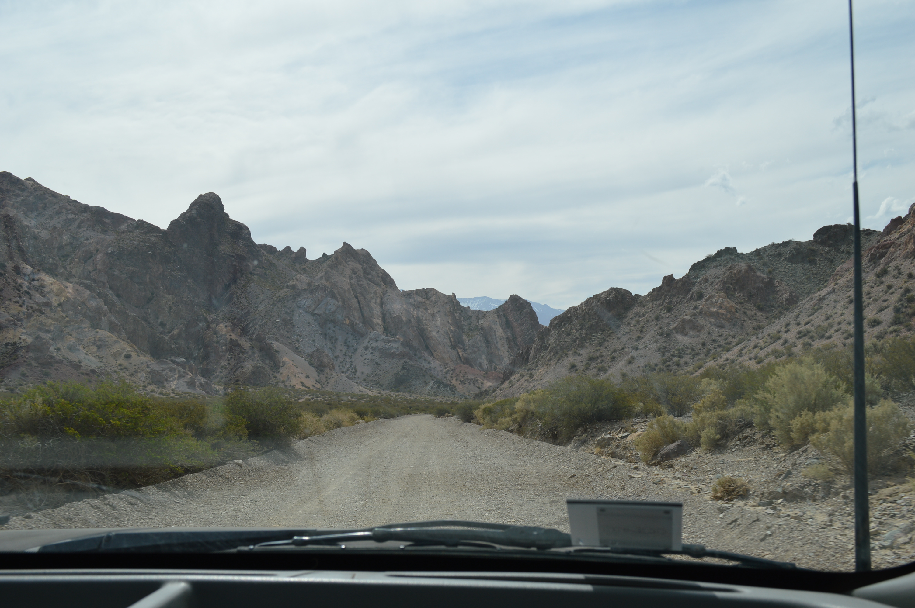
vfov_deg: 36.8
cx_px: 458
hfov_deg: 53.2
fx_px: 914
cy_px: 304
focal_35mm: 36
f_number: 9
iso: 100
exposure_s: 1/320
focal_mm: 24
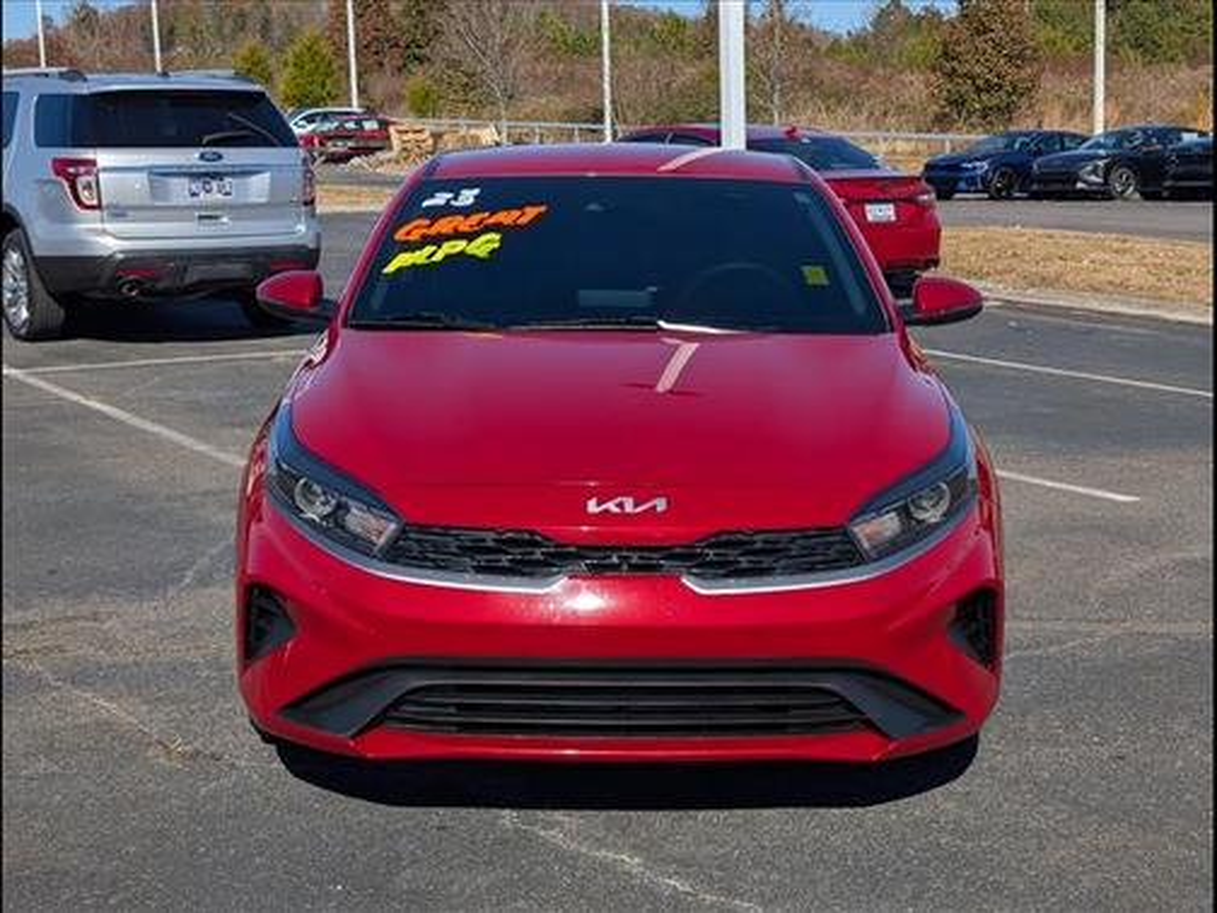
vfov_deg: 29.7
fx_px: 1723
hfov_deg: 38.9
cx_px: 608
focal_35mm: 49
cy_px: 456
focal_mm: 6.9
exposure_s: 1/3333
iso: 23
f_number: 1.68
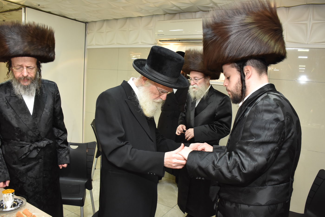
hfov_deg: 67.4
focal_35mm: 27
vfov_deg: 47.9
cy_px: 108
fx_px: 244
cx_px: 162
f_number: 5.6
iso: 1250
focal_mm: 18
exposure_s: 1/80
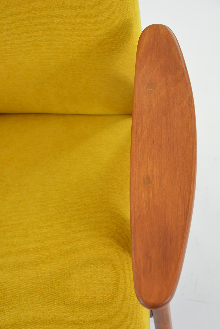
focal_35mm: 68
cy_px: 164
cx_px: 110
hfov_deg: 20.2
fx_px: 618
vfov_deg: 29.8
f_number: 5.6
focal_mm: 45
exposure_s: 1/60
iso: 400
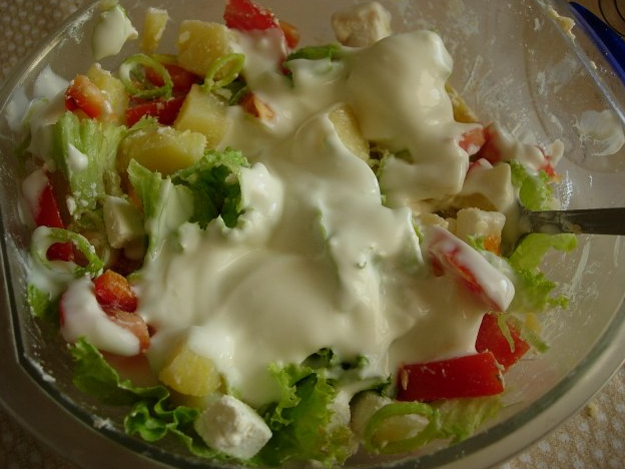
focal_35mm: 39
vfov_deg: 36.8
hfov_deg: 47.9
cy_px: 230
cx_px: 312
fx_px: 704
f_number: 2.8
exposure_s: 1/111
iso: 64
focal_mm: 7.8
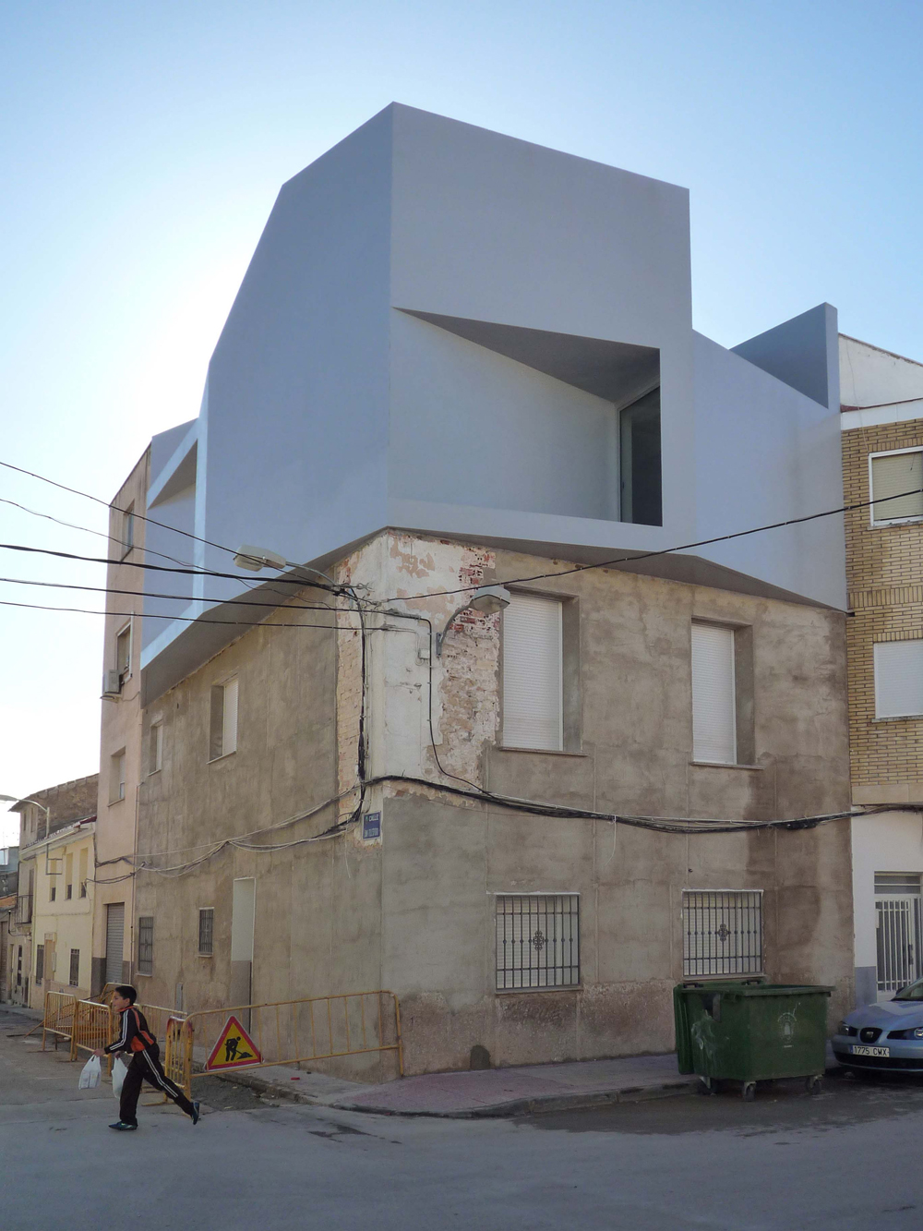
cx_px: 462
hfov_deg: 46.8
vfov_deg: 60.0
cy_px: 616
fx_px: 1066
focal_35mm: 30
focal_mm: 5.3
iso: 160
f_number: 4
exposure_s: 1/640
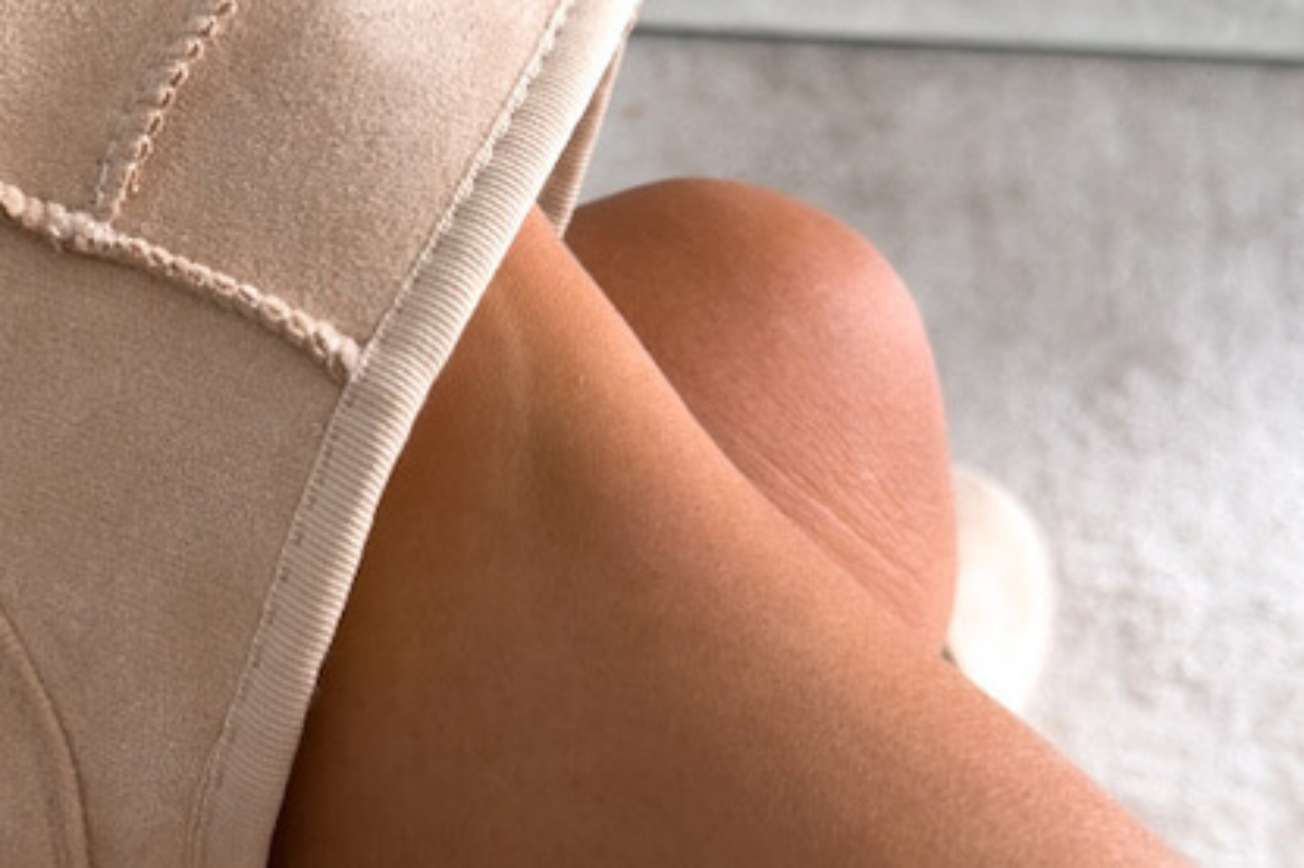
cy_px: 476
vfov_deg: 14.2
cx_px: -110
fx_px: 3476
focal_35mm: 96
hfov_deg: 20.3
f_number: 1.8
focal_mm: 6.86
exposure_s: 1/70
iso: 125
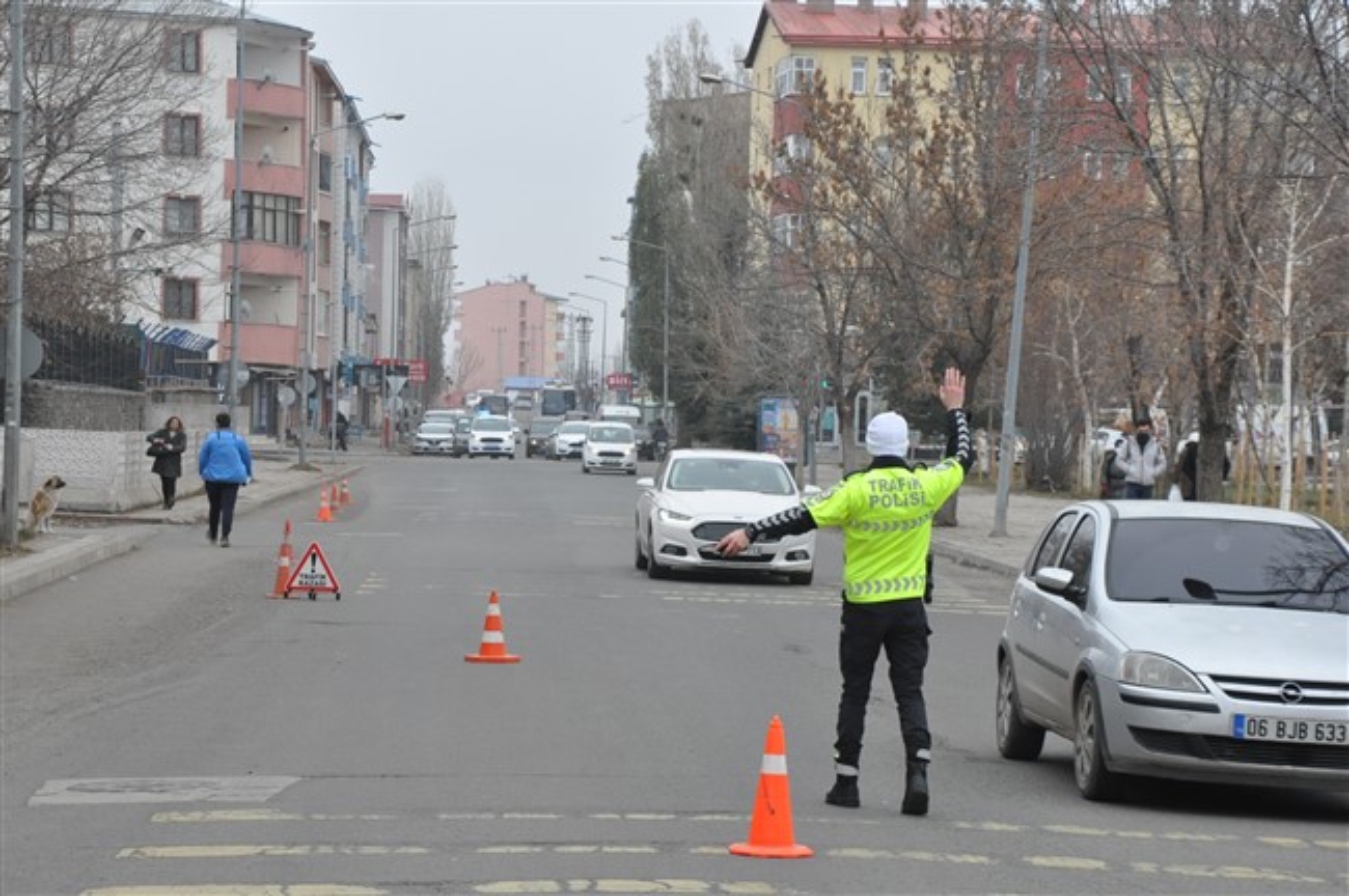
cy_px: 448
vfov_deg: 12.2
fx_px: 4211
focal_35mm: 112
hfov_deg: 18.2
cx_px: 674
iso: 1600
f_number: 11
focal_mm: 75
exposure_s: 1/500
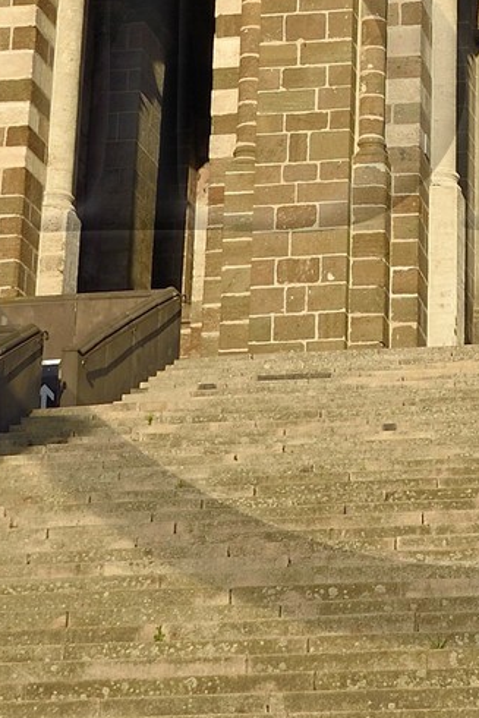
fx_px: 2932
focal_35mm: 147
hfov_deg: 9.3
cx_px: 500
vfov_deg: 13.7
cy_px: -37
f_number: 9
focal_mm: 30
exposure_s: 1/250
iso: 200
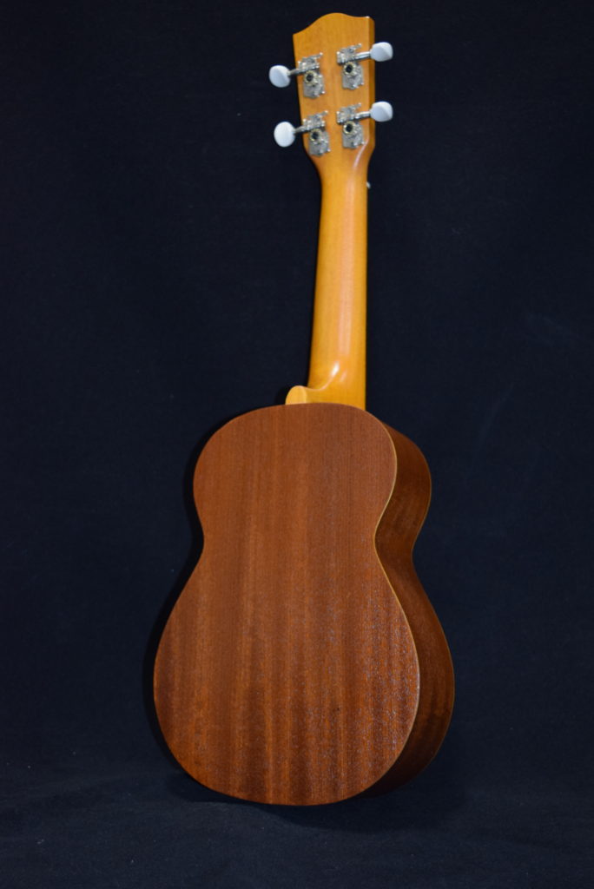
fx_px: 1112
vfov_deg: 43.6
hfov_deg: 29.9
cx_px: 297
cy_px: 444
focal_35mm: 45
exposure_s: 1/30
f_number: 4.2
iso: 1400
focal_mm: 30
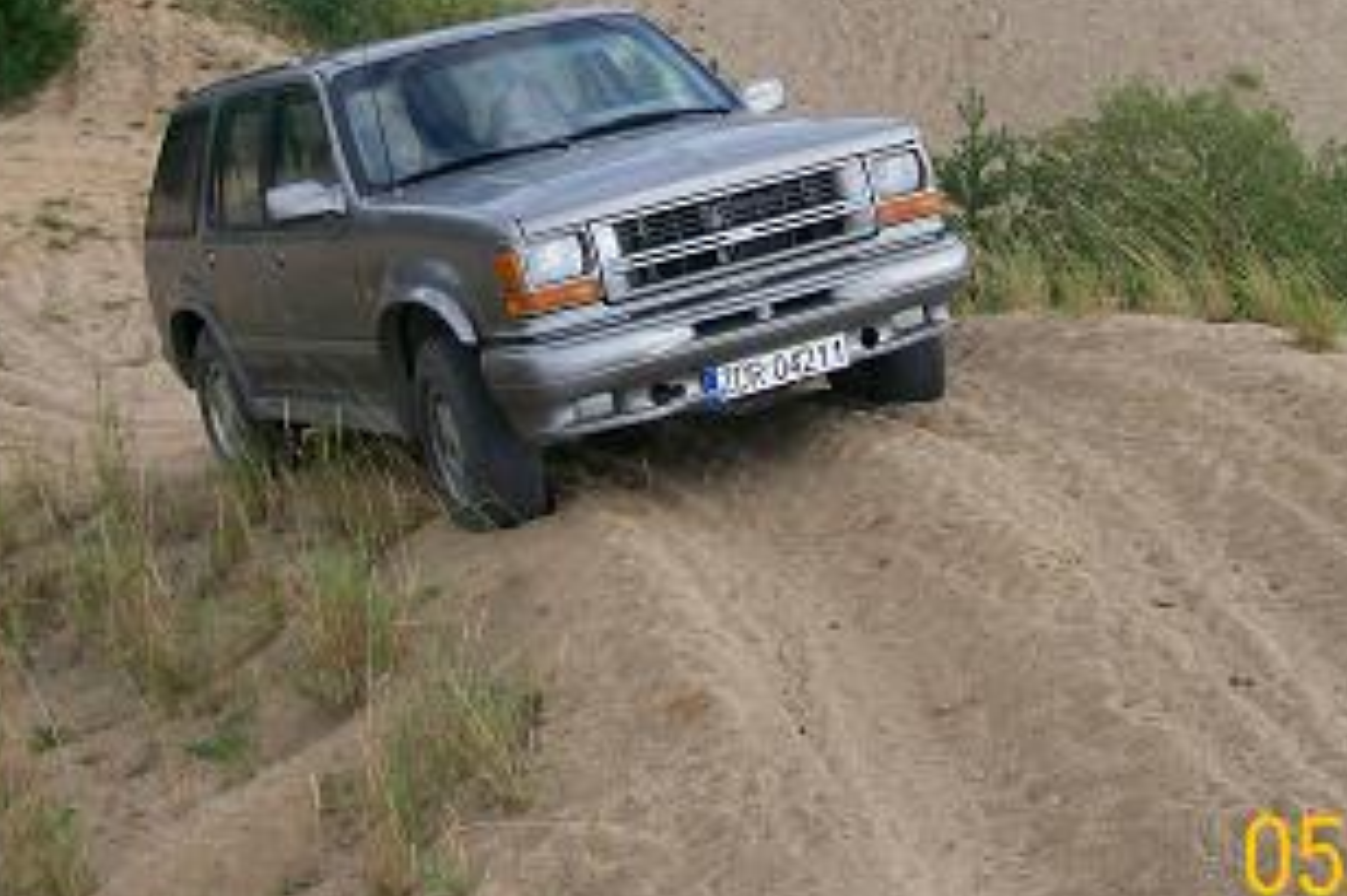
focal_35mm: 70
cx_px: 634
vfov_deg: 19.2
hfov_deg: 28.9
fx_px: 2618
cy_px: 144
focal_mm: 6
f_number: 2.7
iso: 80
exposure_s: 1/721
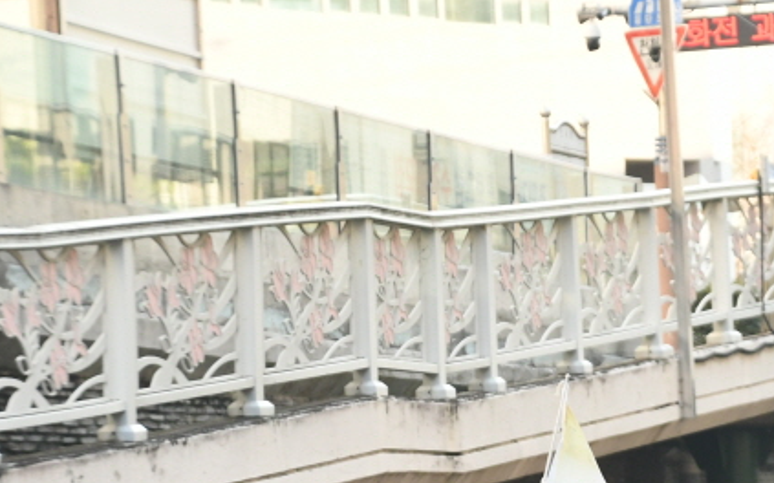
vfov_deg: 4.6
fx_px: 5946
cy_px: 618
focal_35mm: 282
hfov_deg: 7.4
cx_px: 831
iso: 1000
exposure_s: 1/200
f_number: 5.6
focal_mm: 75
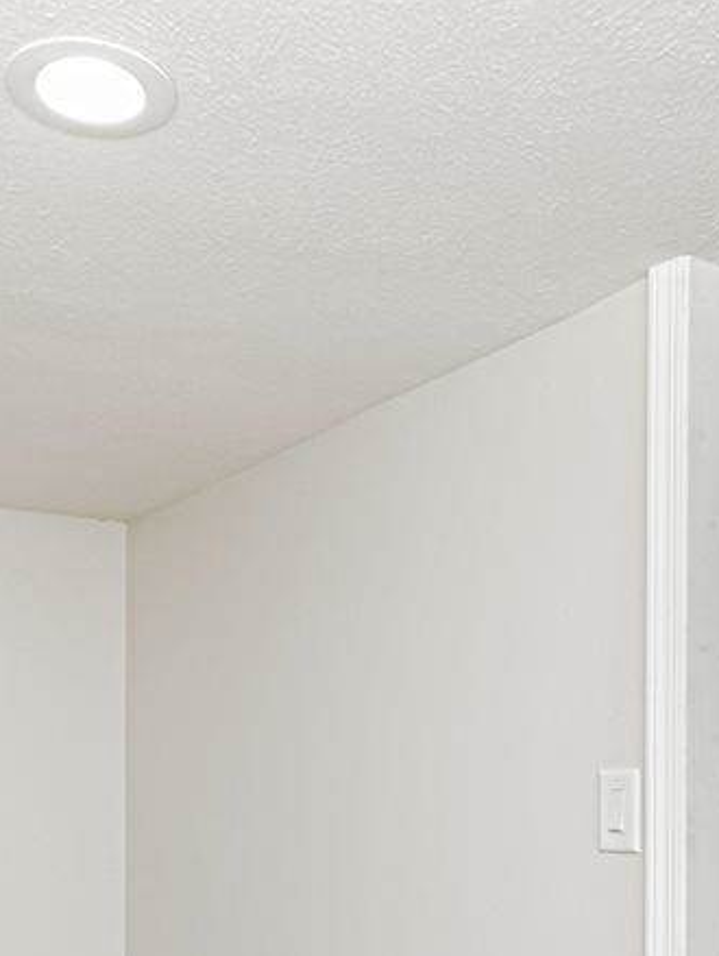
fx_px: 1161
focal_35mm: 42
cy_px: 835
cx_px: 346
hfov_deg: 34.4
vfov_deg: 41.7
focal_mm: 10
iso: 500
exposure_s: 1/60
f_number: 10
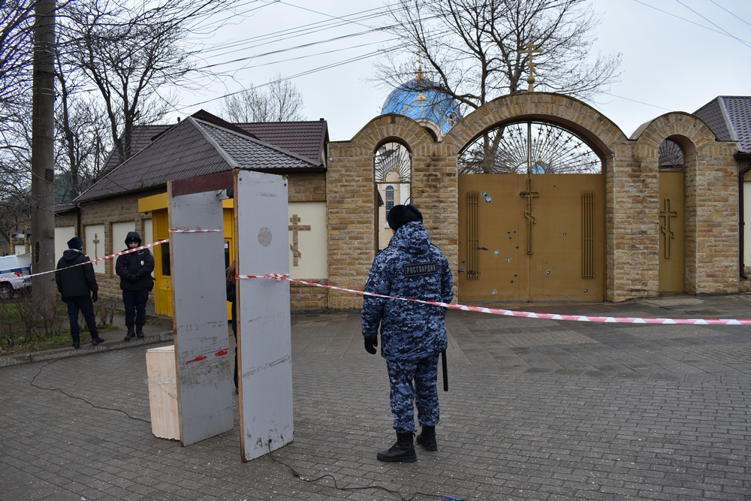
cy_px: 250
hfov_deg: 67.4
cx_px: 376
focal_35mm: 27
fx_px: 563
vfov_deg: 47.9
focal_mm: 18
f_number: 5.6
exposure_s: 1/125
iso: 400
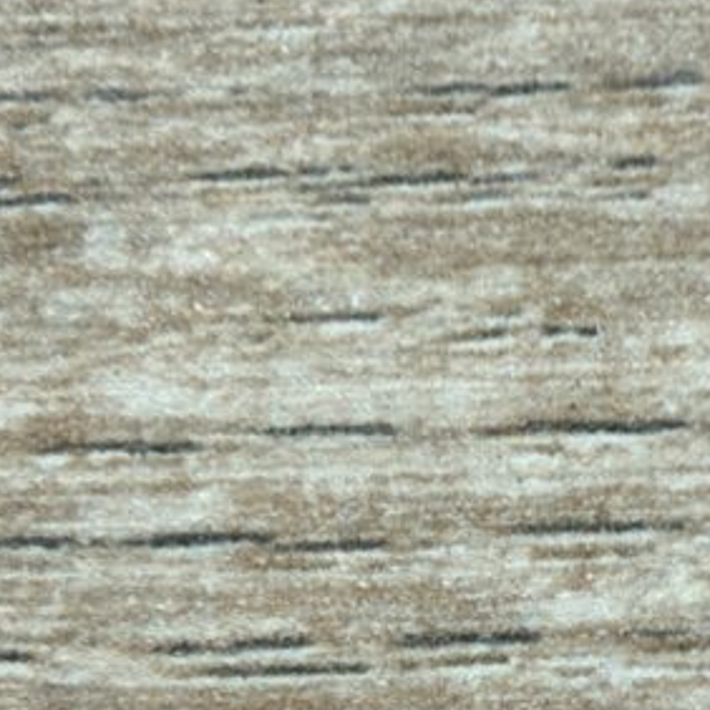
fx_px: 3875
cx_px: 833
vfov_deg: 10.4
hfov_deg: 10.3
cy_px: 738
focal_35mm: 167
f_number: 1.6
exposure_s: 1/60
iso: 125
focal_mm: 5.96
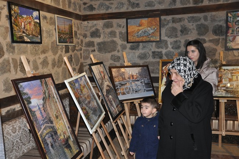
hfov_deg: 49.6
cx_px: 120
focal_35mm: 39
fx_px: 259
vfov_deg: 34.1
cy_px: 80
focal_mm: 26
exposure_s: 1/60
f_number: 4
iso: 800
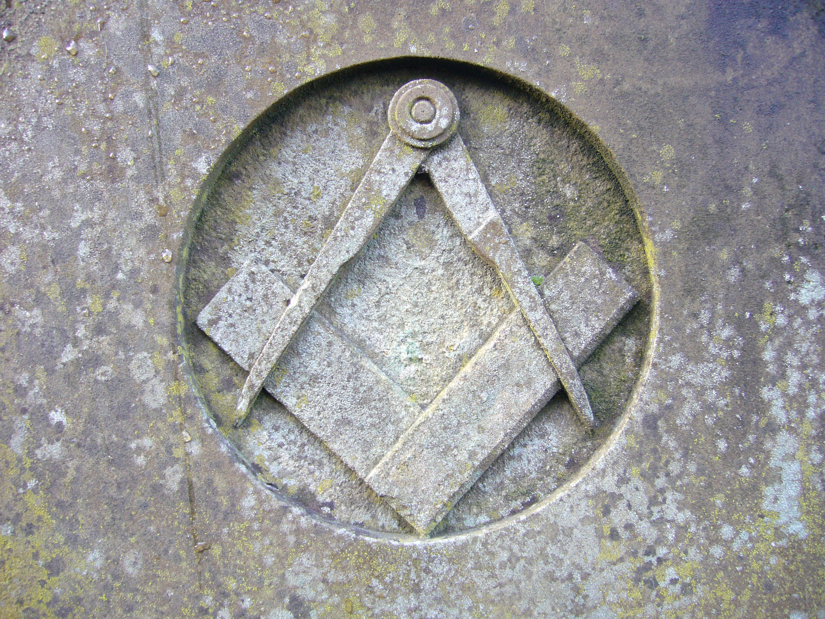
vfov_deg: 40.7
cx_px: 412
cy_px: 310
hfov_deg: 52.6
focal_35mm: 35
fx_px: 834
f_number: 2.8
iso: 100
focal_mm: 5.8
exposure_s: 1/25
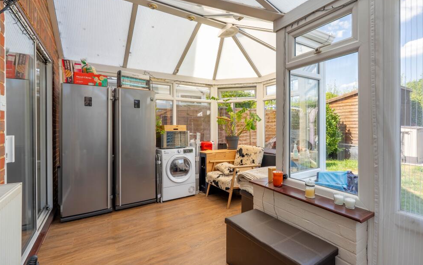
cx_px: 218
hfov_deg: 92.6
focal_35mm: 18
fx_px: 202
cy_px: 128
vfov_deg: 66.4
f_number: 8
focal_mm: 16.5
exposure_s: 1/100
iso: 320
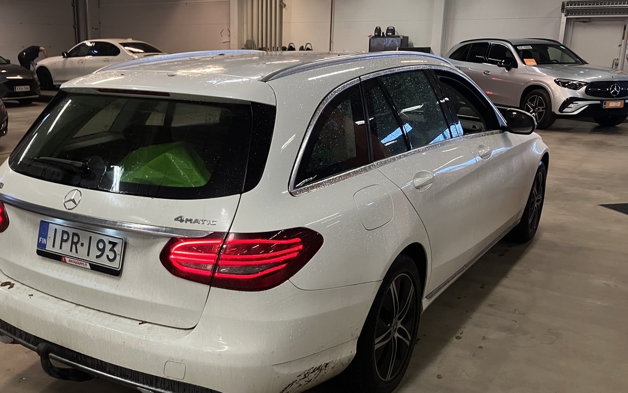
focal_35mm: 37
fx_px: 633
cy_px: 229
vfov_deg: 34.4
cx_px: 247
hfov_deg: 52.3
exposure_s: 1/50
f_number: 1.8
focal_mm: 3.99
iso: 80
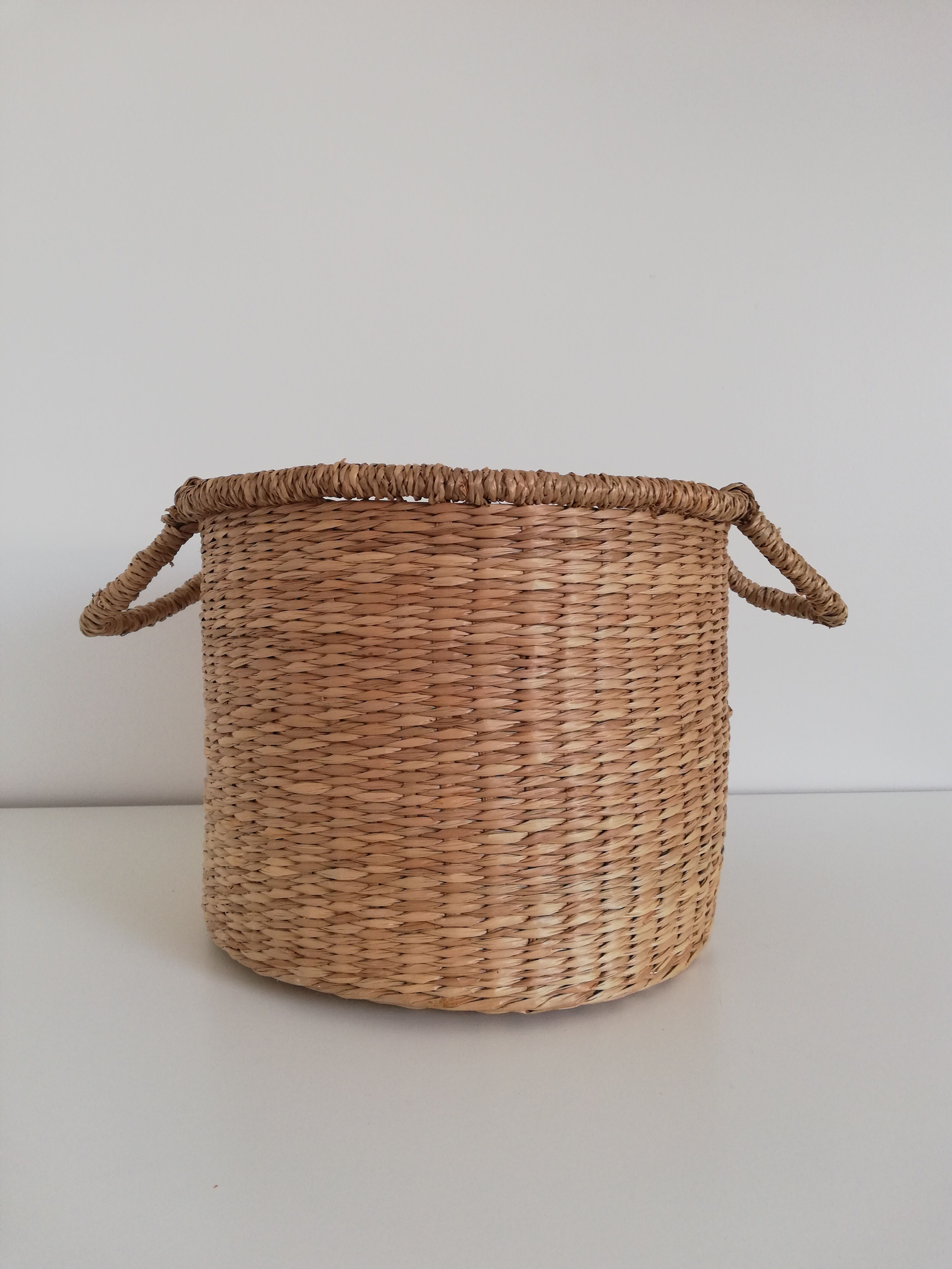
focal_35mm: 26
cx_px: 476
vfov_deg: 67.3
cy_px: 634
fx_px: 953
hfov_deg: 53.1
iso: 80
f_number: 2.2
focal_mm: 3.81
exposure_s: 1/50
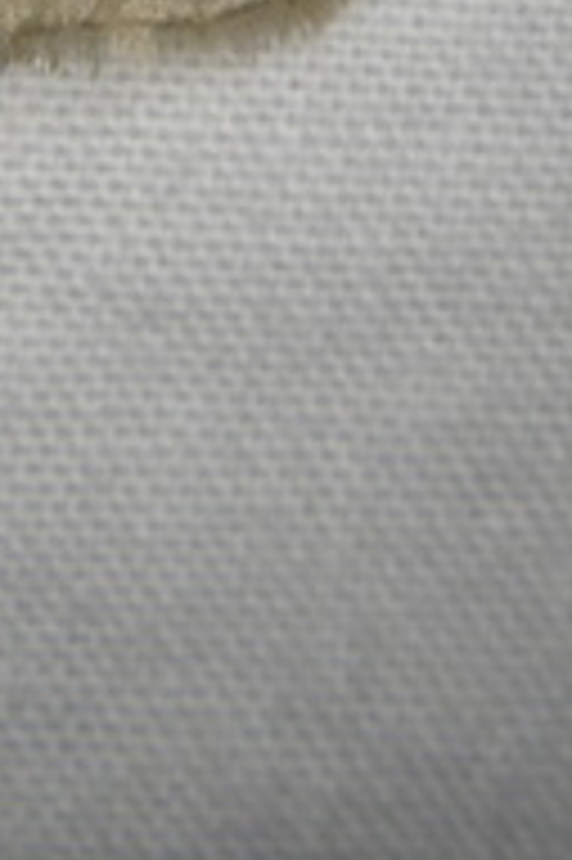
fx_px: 3510
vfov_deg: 13.5
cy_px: -203
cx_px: 77
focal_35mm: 147
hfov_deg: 9.3
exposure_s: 1/320
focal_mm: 6.1
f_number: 4.6
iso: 125
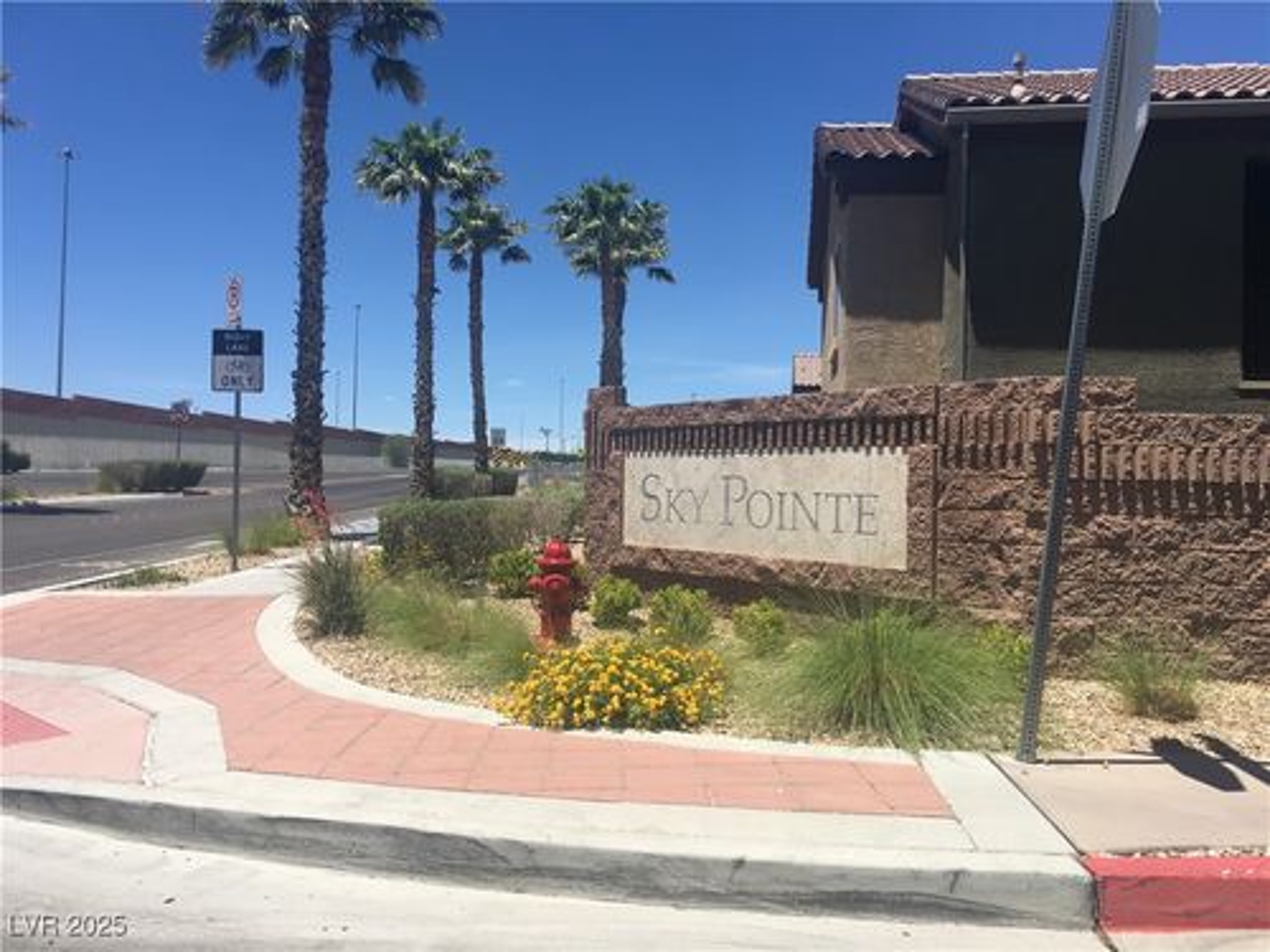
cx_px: 635
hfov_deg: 61.7
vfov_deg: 48.2
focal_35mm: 29
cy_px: 476
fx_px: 1064
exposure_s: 1/2079
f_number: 2.2
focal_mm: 4.15
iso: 25
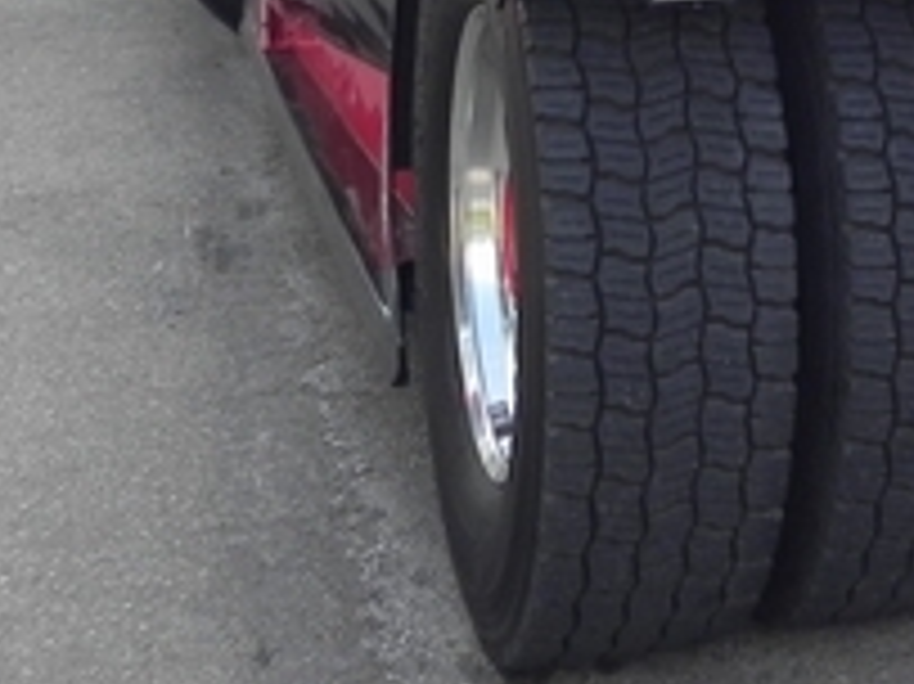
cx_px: 1162
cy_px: -331
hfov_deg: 19.2
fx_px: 2507
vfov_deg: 14.5
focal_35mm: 95
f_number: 2.8
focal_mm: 4.6
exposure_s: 1/488
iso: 160
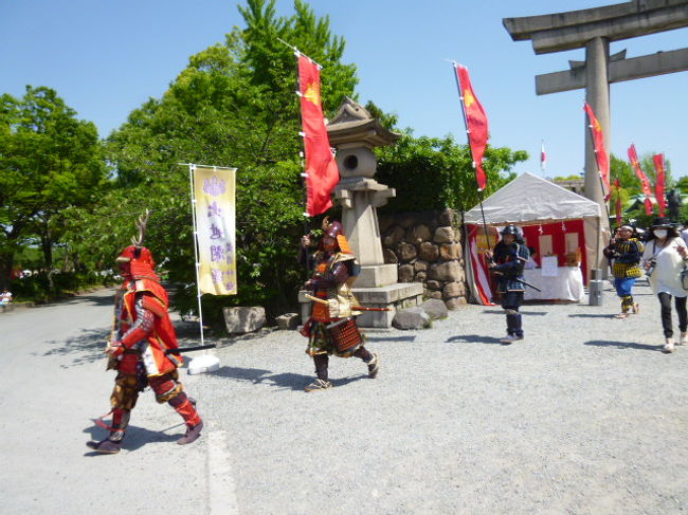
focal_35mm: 24
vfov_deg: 56.8
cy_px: 258
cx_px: 344
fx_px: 477
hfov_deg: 71.6
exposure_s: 1/125
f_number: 8
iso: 100
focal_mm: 4.3
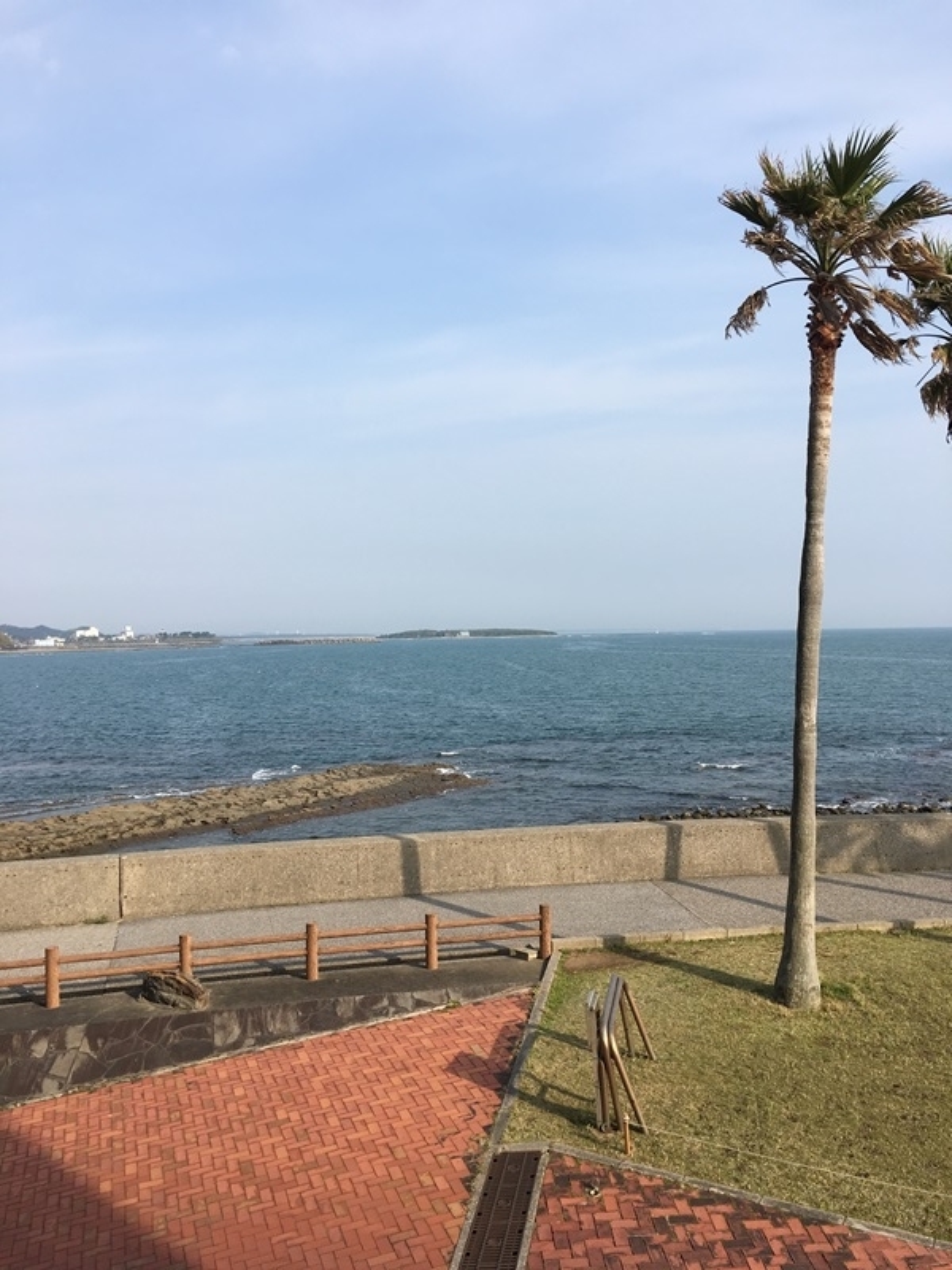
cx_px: 476
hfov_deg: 48.2
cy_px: 635
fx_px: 1063
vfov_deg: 61.7
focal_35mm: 29
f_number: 2.2
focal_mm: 4.15
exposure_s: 1/1261
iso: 25
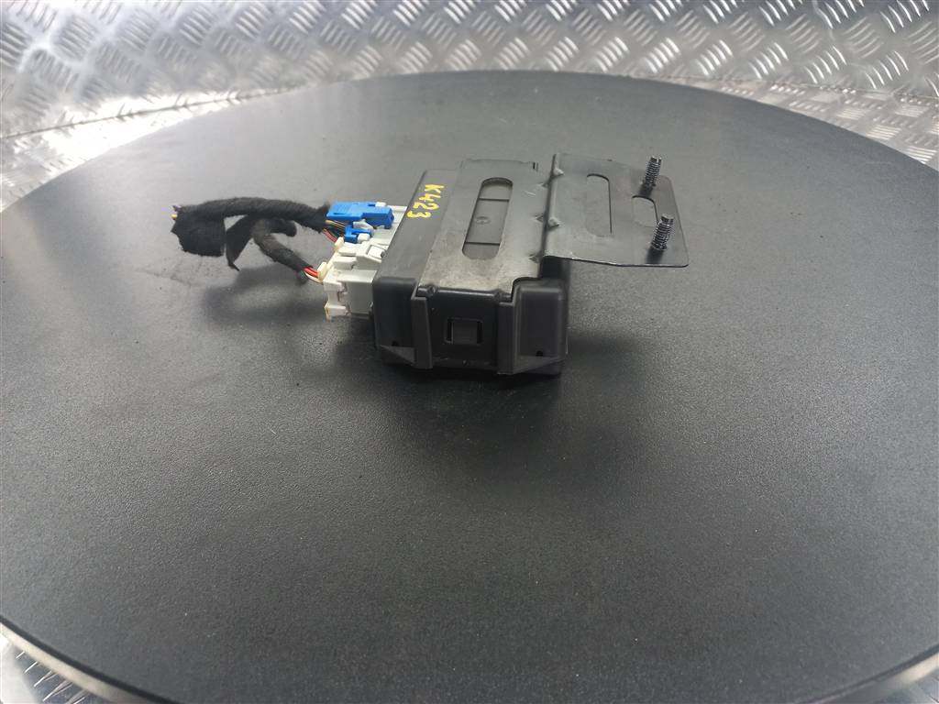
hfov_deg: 69.4
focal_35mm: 25
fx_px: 678
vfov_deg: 54.9
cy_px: 352
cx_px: 470
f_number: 1.8
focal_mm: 4.6
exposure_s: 1/50
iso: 160
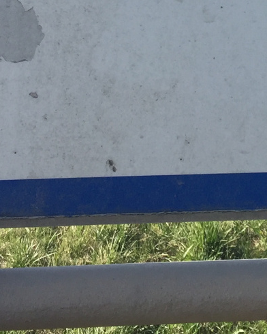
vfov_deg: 16.1
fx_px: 1096
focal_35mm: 111
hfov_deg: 13.7
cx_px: 249
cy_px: -137
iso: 32
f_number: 2.2
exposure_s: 1/732
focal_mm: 4.15
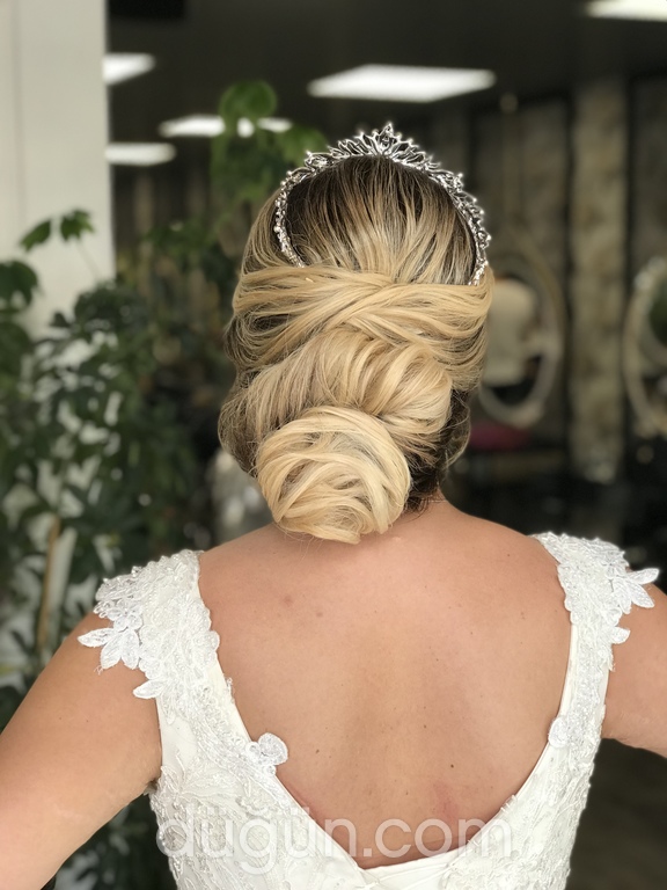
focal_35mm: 57
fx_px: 1464
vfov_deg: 33.8
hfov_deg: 25.7
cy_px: 445
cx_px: 334
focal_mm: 6.6
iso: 25
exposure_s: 1/50
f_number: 2.8
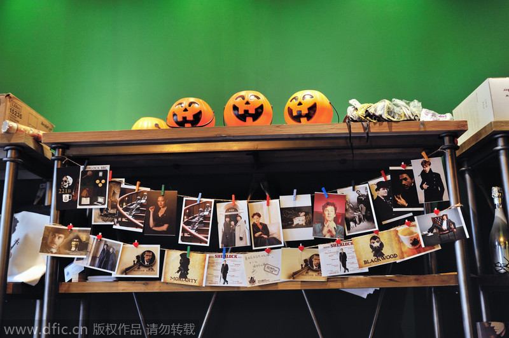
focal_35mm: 35
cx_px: 254
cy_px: 169
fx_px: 494
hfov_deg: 54.5
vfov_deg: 37.8
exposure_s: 1/100
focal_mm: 35
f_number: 1.4
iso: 450
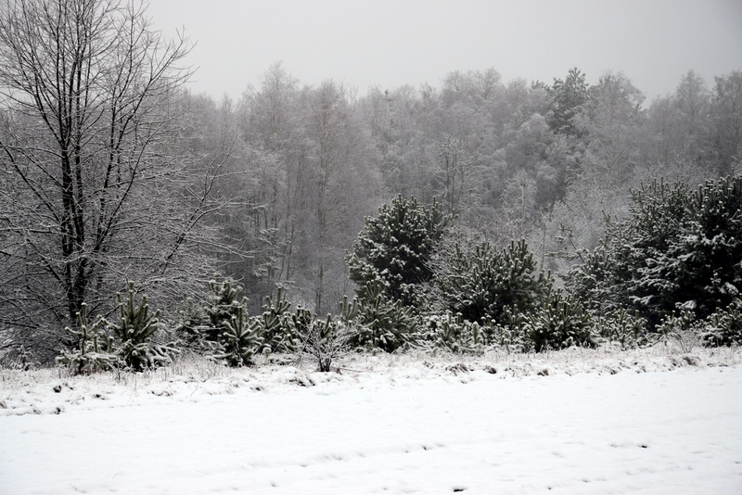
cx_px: 371
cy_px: 248
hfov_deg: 16.1
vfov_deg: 10.8
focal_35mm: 128
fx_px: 2629
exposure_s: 1/125
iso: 400
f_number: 9
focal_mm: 85
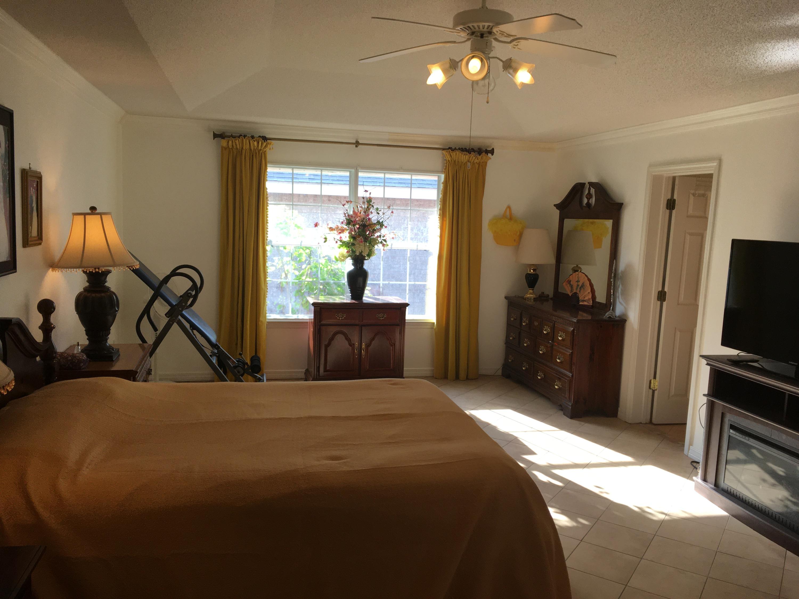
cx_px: 400
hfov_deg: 61.7
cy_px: 300
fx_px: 669
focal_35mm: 29
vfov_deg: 48.2
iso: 40
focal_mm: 4.15
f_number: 2.2
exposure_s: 1/120
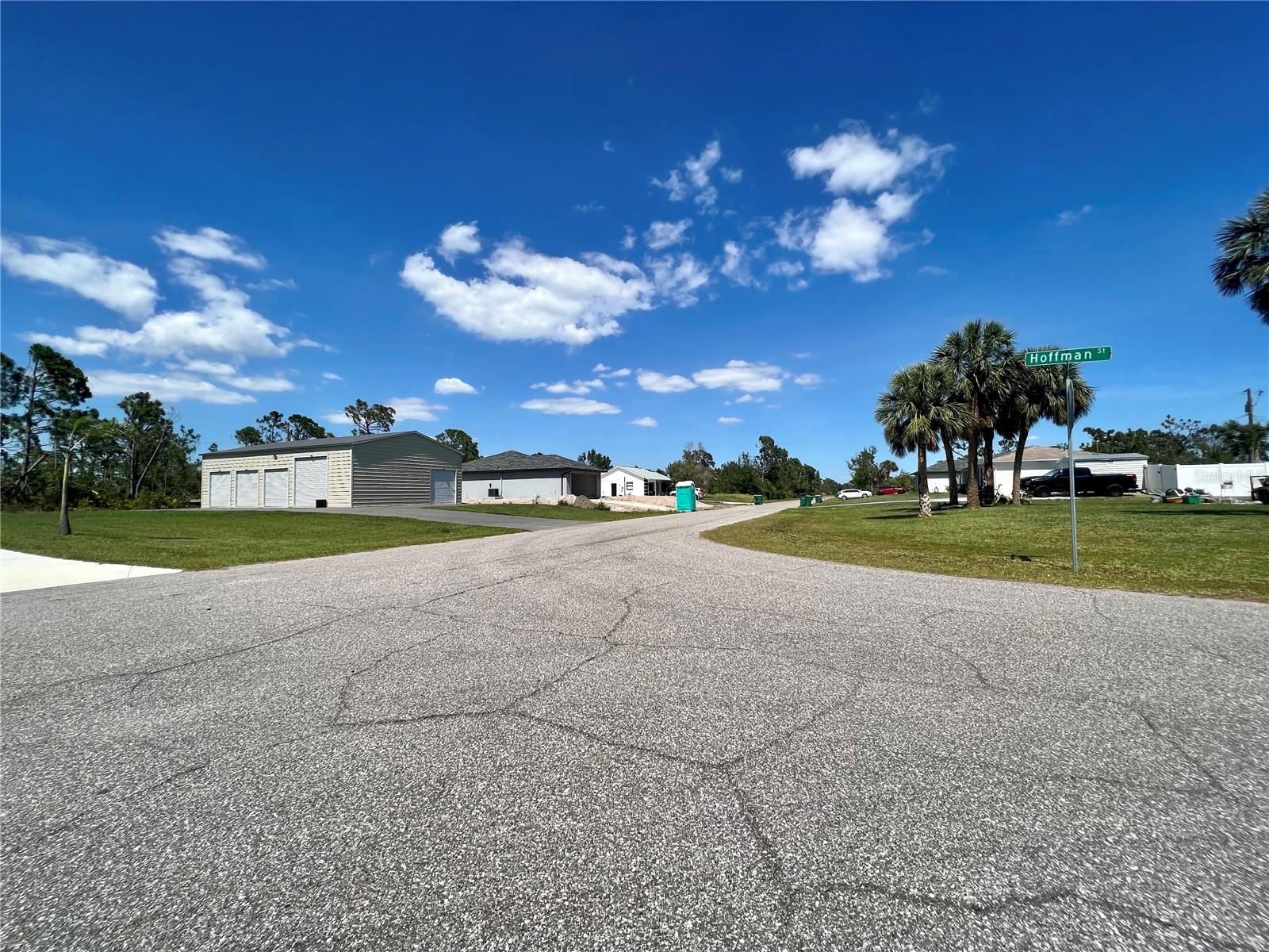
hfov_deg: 106.2
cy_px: 476
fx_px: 477
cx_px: 634
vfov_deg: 89.9
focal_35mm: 13
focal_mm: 1.57
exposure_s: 1/2801
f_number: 1.8
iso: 32
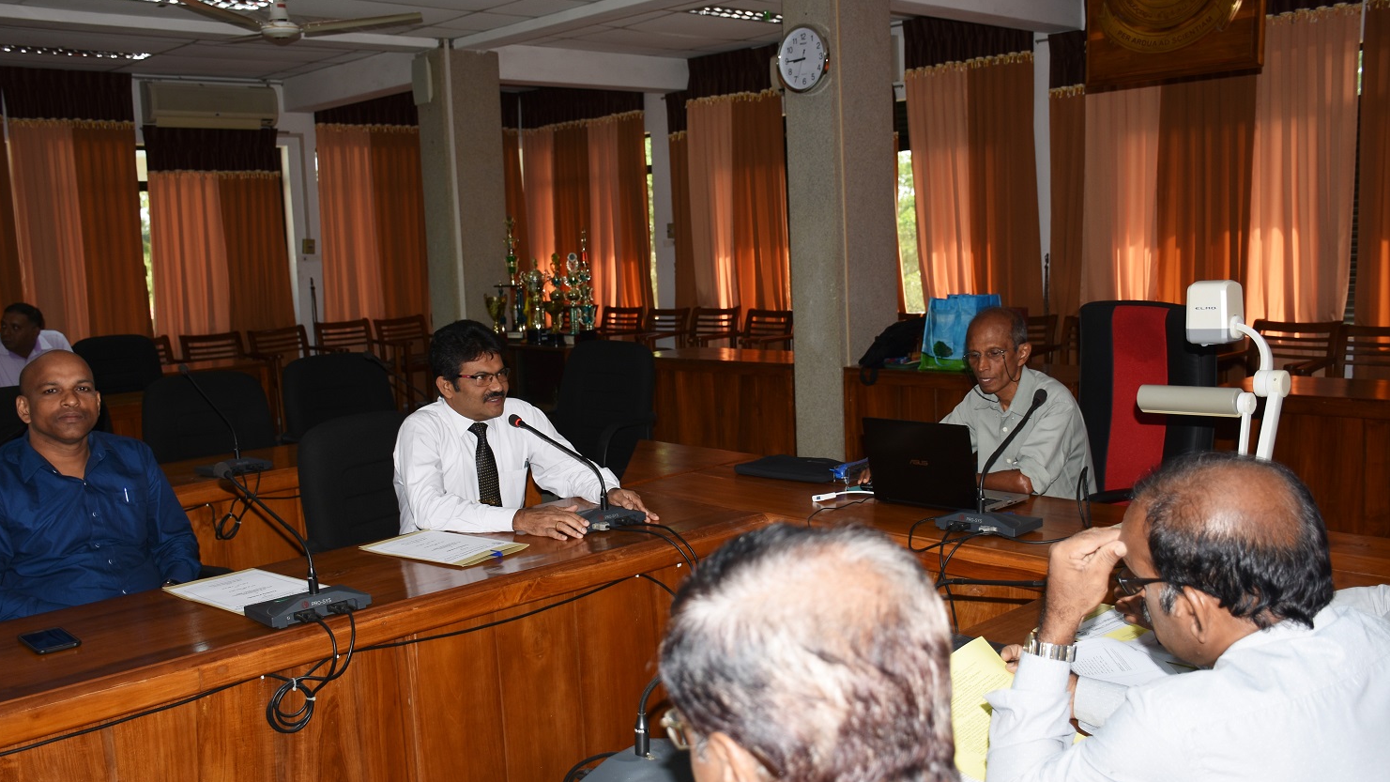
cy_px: 391
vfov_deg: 33.7
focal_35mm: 35
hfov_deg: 56.6
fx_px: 1290
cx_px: 692
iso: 100
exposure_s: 1/60
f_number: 3.5
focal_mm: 22
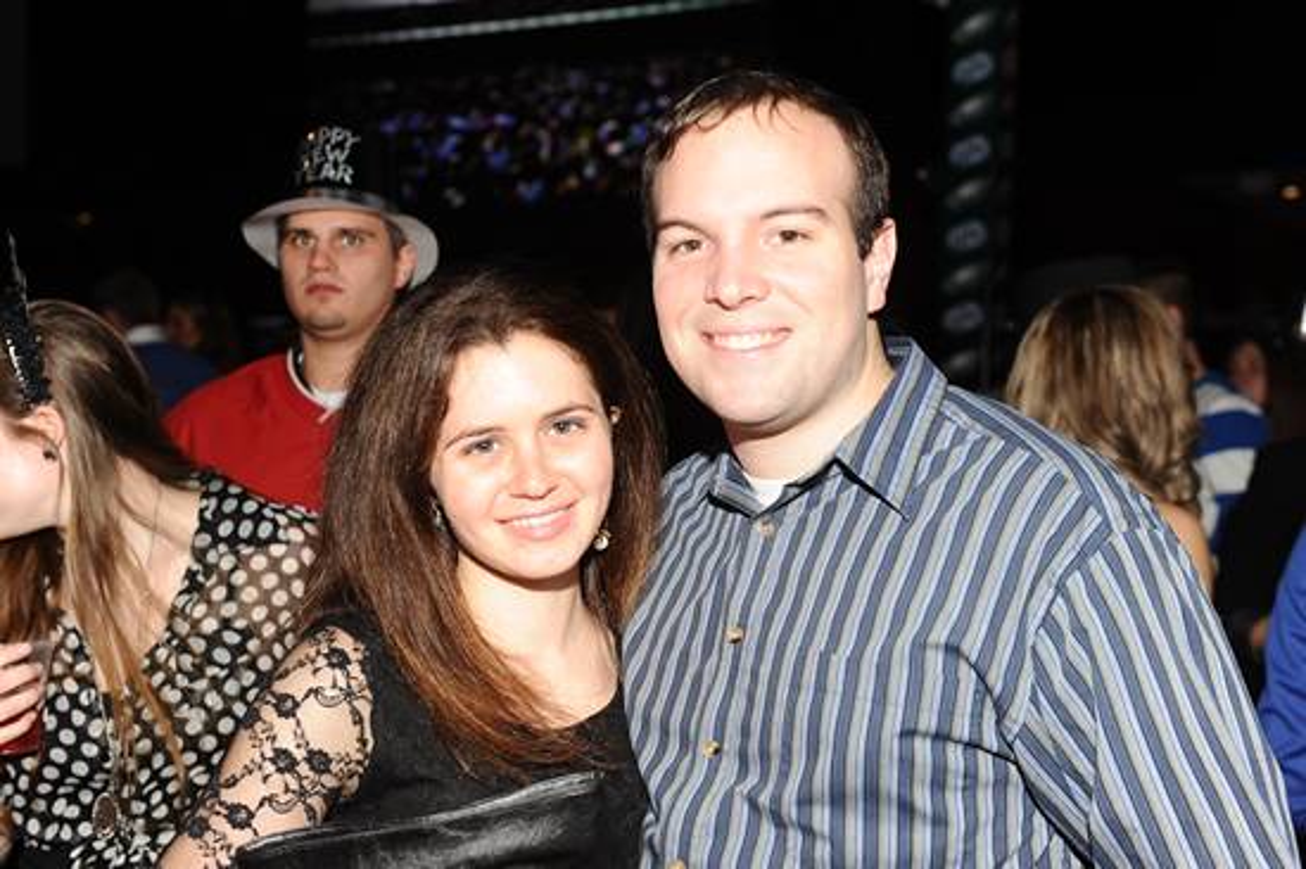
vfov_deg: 28.0
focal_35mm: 48
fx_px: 1740
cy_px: 434
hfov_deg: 41.1
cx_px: 653
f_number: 4.8
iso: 1100
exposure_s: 1/250
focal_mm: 48
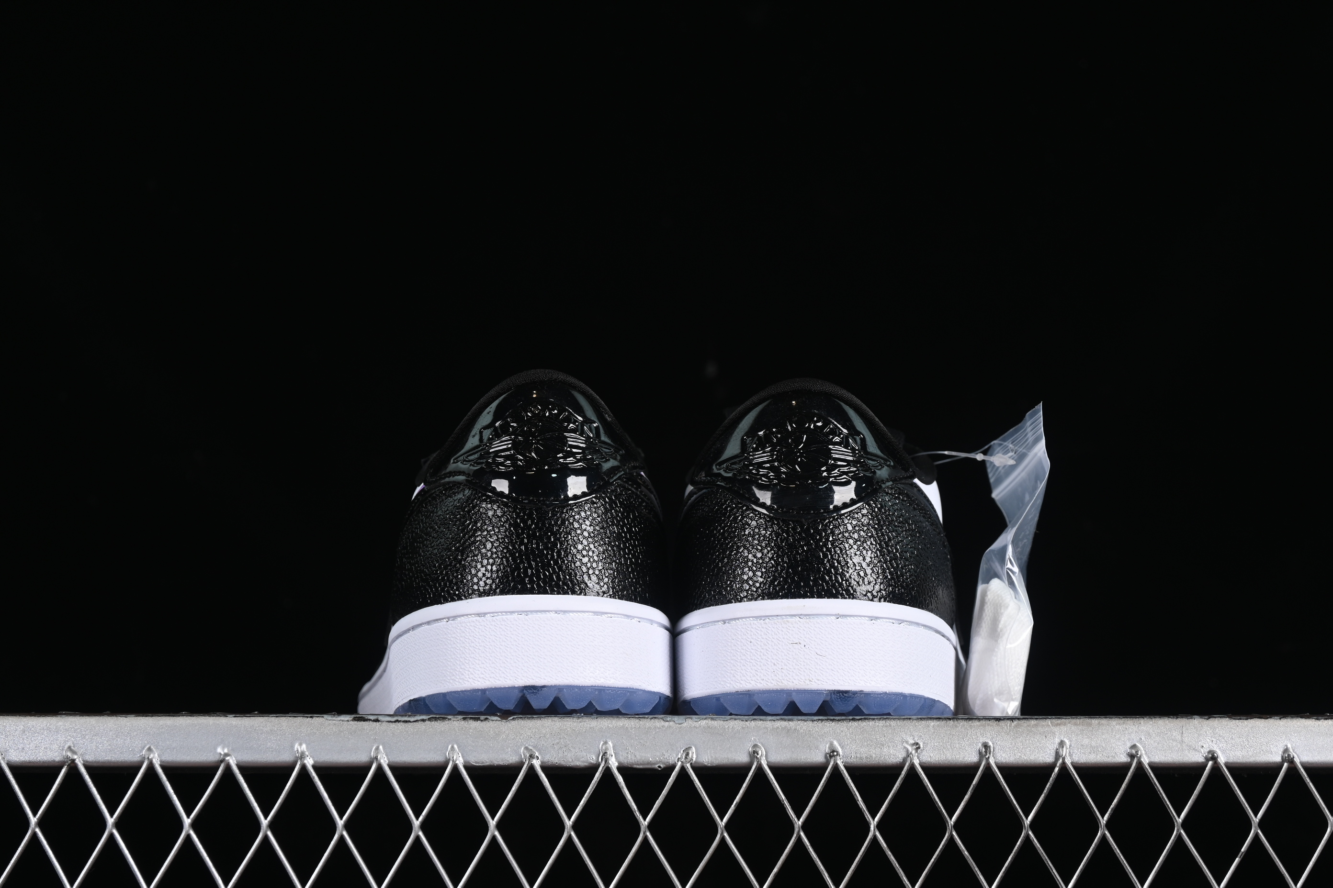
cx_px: 666
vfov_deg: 18.2
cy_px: 444
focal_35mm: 75
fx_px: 2777
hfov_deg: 27.0
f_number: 6.3
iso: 160
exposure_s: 1/60
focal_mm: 50
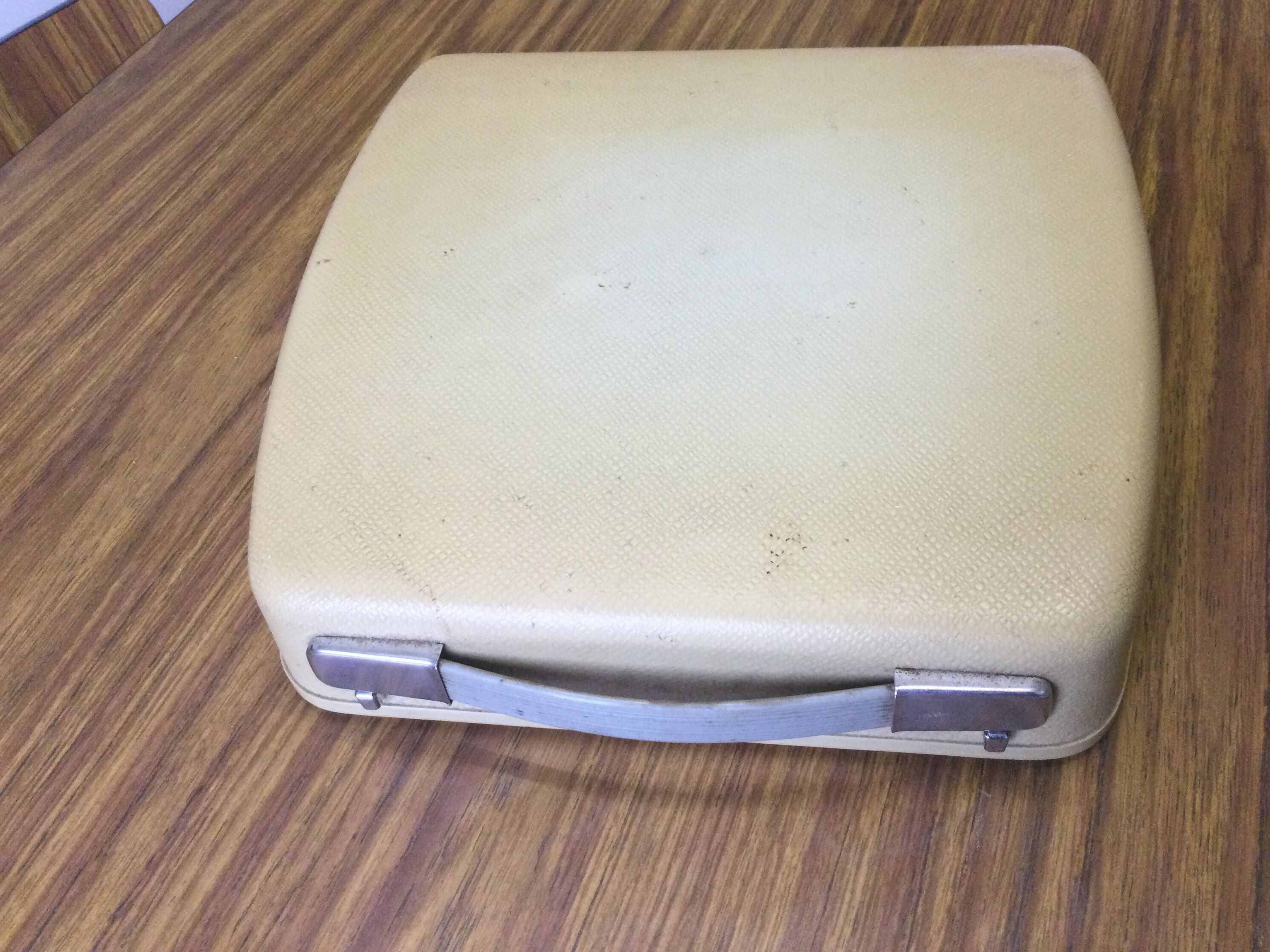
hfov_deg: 53.9
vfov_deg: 41.8
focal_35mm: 34
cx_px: 669
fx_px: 1247
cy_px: 432
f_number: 2.4
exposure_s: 1/33
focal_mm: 3.3
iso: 160
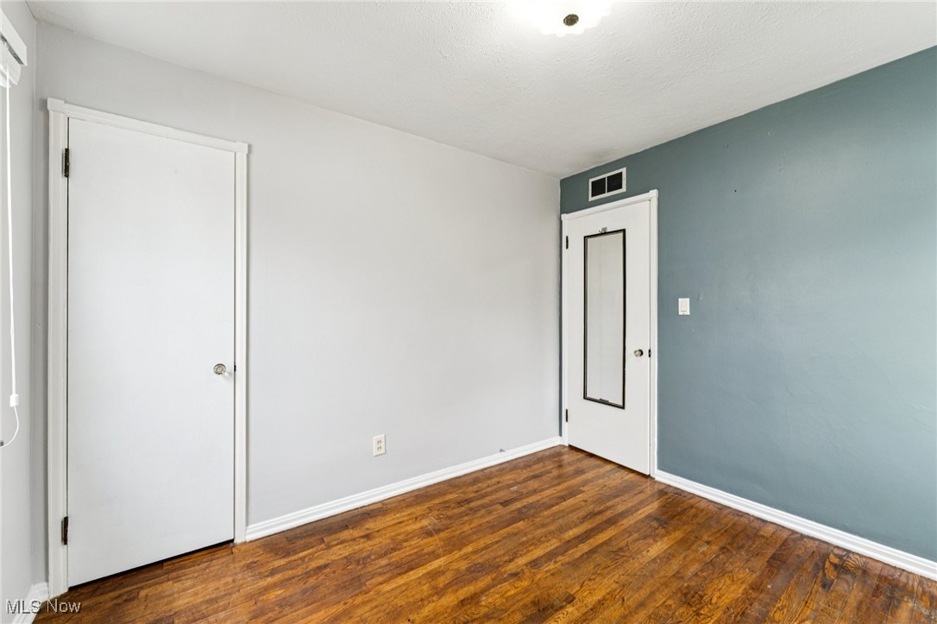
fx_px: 364
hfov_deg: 104.3
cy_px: 312
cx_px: 468
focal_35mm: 14
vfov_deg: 81.2
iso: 200
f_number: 5
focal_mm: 14
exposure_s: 1/20
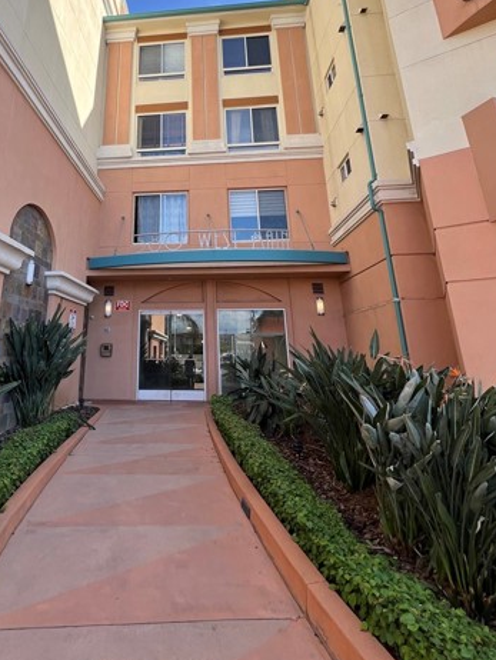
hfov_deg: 69.8
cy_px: 247
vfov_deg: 86.0
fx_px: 344
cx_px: 169
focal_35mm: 18
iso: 32
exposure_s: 1/442
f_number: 1.8
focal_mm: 1.57
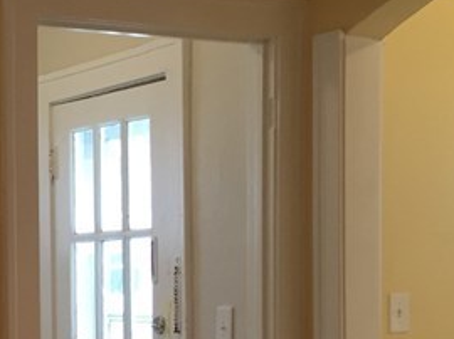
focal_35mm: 110
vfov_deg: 13.2
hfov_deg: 17.5
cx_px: -5
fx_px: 1441
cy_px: 356
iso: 32
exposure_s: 1/40
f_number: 2.2
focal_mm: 4.15
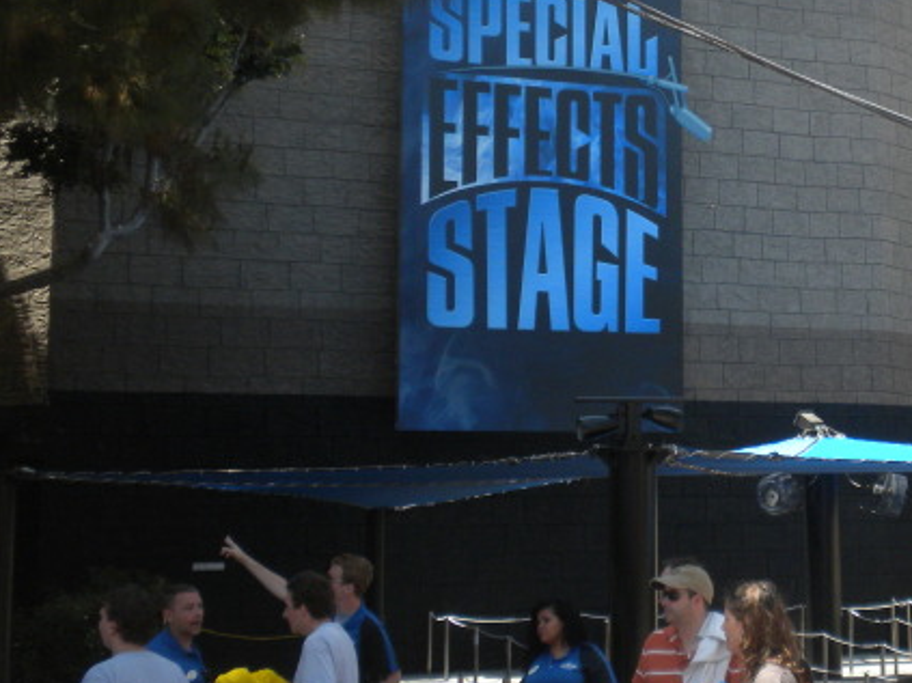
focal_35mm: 70
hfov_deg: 26.8
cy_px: 308
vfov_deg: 21.0
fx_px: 1844
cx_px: 826
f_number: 3.5
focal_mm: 6.6
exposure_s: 1/510
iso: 118
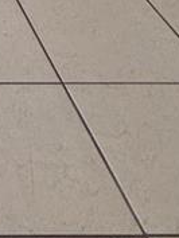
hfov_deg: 12.9
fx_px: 654
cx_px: -211
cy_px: -335
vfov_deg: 14.1
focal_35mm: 95
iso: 160
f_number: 2.2
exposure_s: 1/120
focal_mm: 2.22
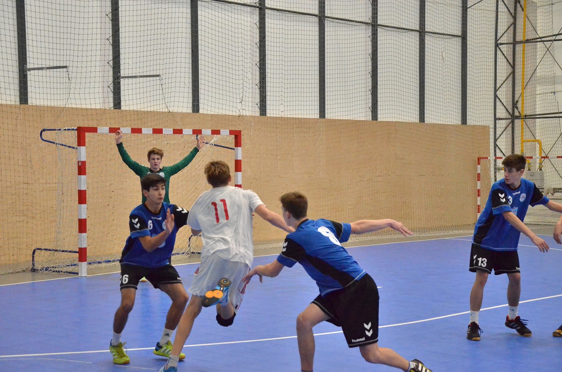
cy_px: 186
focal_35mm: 68
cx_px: 281
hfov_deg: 29.9
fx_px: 1051
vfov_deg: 20.1
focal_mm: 45
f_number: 4.8
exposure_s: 1/800
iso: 6400
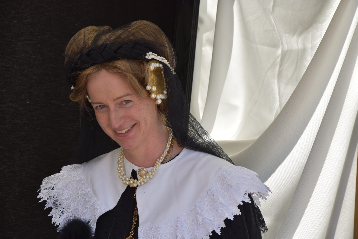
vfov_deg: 8.7
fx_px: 1566
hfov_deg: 13.0
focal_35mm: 158
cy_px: 120
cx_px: 179
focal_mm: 105
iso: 200
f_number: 9
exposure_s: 1/320
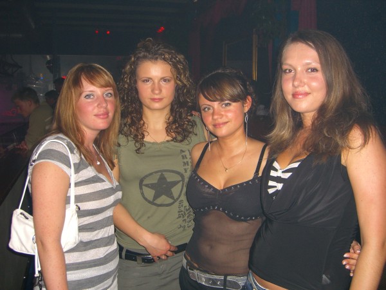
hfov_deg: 49.0
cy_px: 145
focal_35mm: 38
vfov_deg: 37.7
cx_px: 193
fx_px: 424
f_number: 2.8
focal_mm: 7.9
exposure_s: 1/60
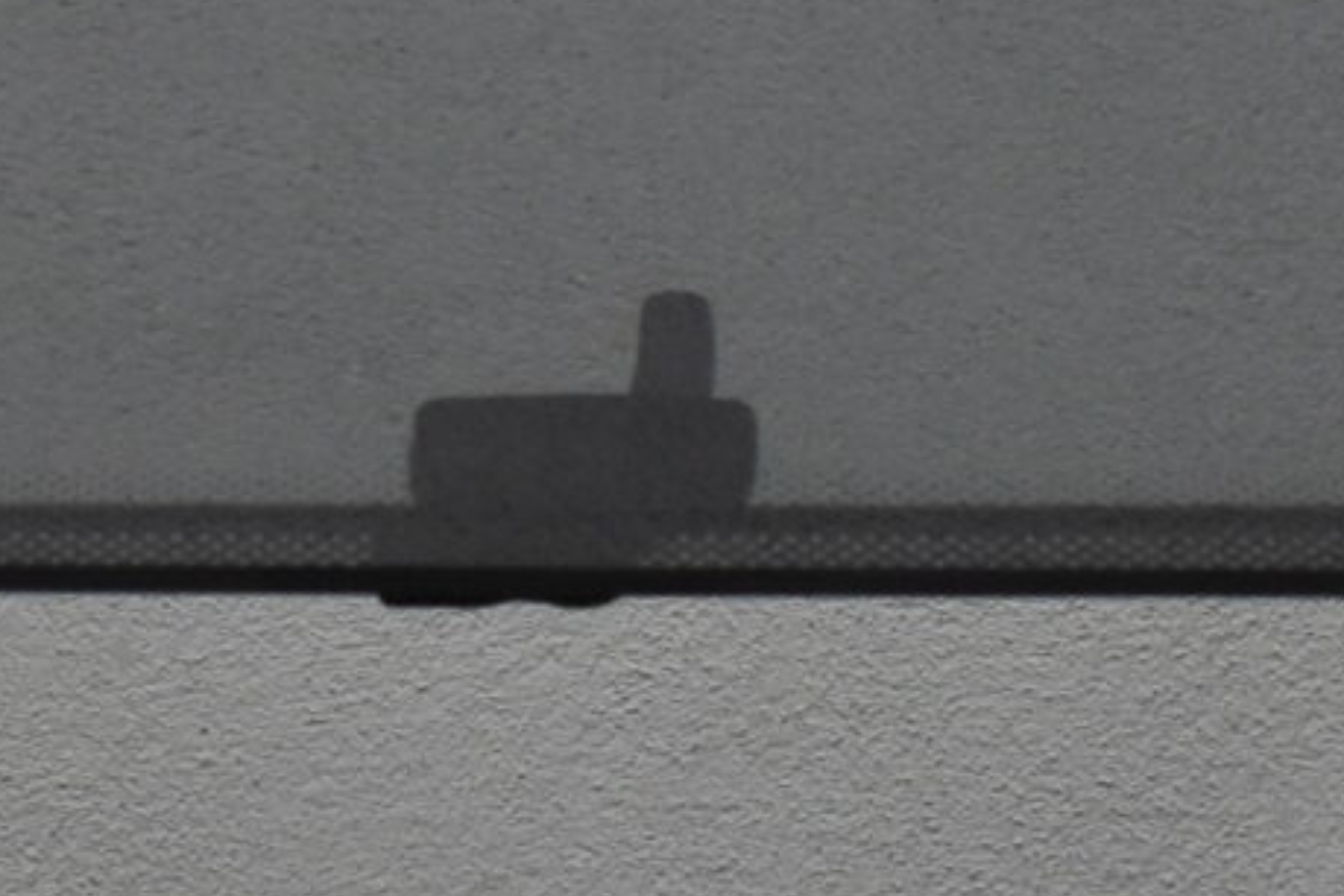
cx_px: 521
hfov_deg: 10.2
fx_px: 7503
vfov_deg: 6.8
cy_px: 581
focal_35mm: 201
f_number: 3.8
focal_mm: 24
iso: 800
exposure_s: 1/250
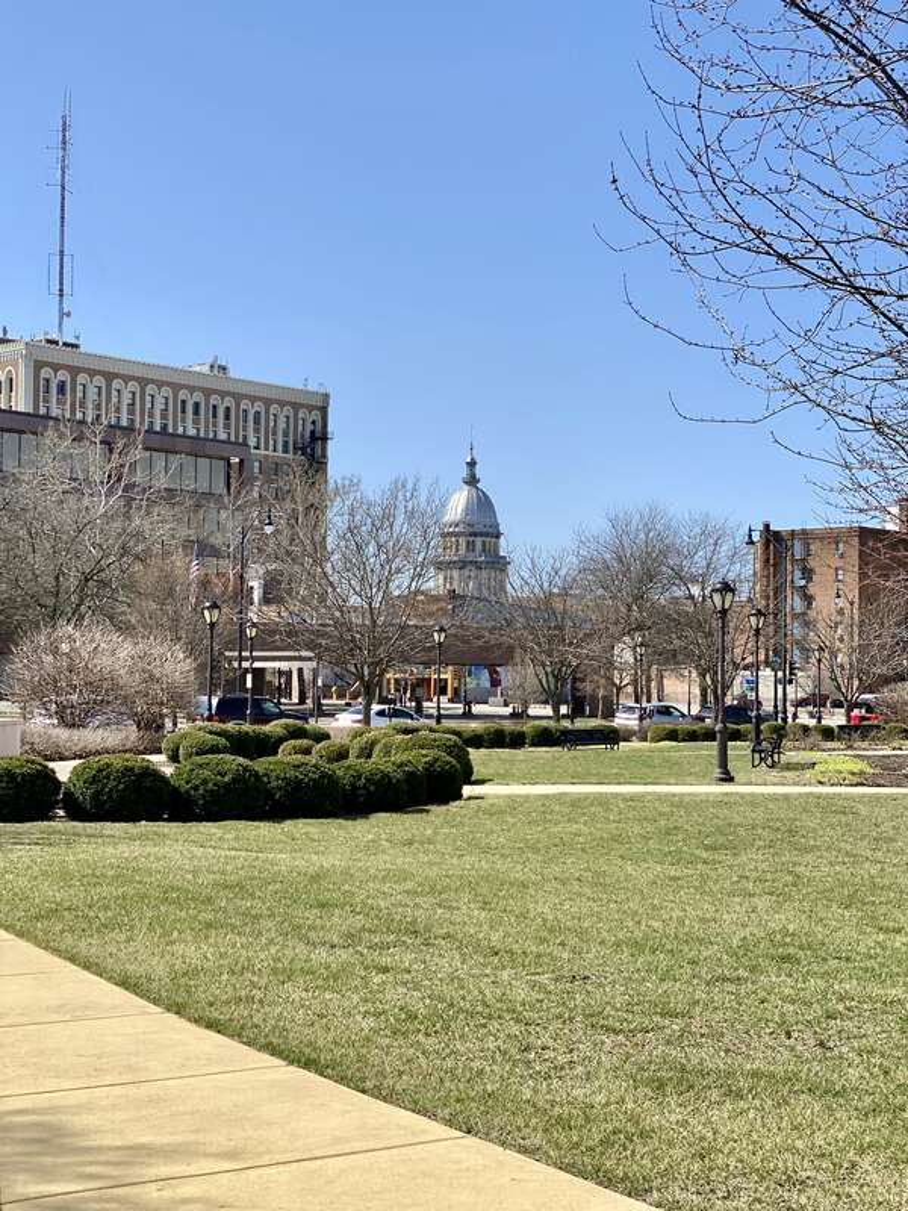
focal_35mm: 52
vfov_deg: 36.8
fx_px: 1819
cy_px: 606
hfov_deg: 28.0
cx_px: 454
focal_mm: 6
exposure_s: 1/1776
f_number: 2
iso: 20
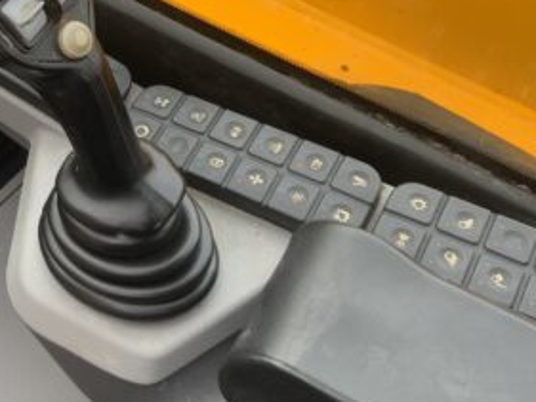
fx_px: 1022
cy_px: 32
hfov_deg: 28.5
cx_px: 78
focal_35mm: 66
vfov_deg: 21.7
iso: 32
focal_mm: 3
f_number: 1.8
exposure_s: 1/122
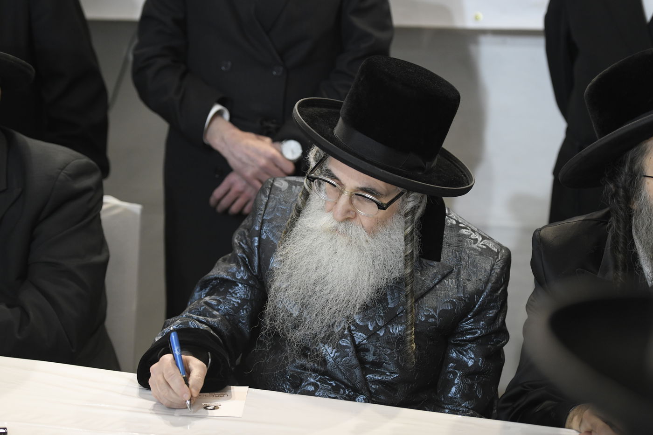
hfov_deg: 21.5
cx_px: 326
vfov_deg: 14.4
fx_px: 1723
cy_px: 218
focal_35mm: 95
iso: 2500
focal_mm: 95
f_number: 3.2
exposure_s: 1/200
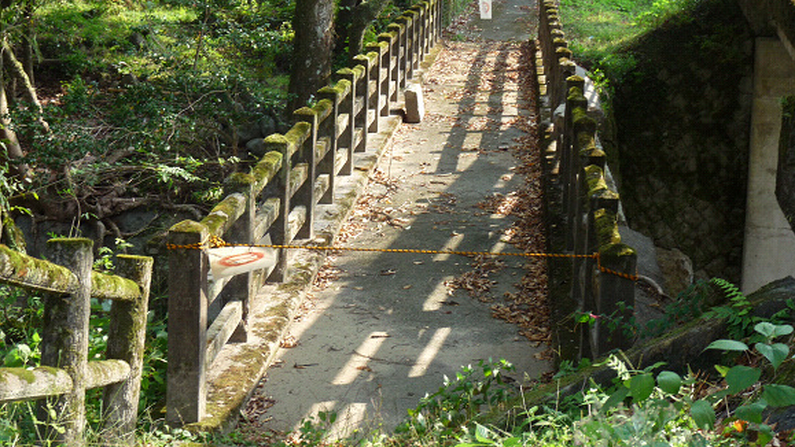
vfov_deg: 15.3
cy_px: 193
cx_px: 399
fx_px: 1666
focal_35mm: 79
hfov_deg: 26.8
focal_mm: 12.8
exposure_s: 1/100
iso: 100
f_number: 4
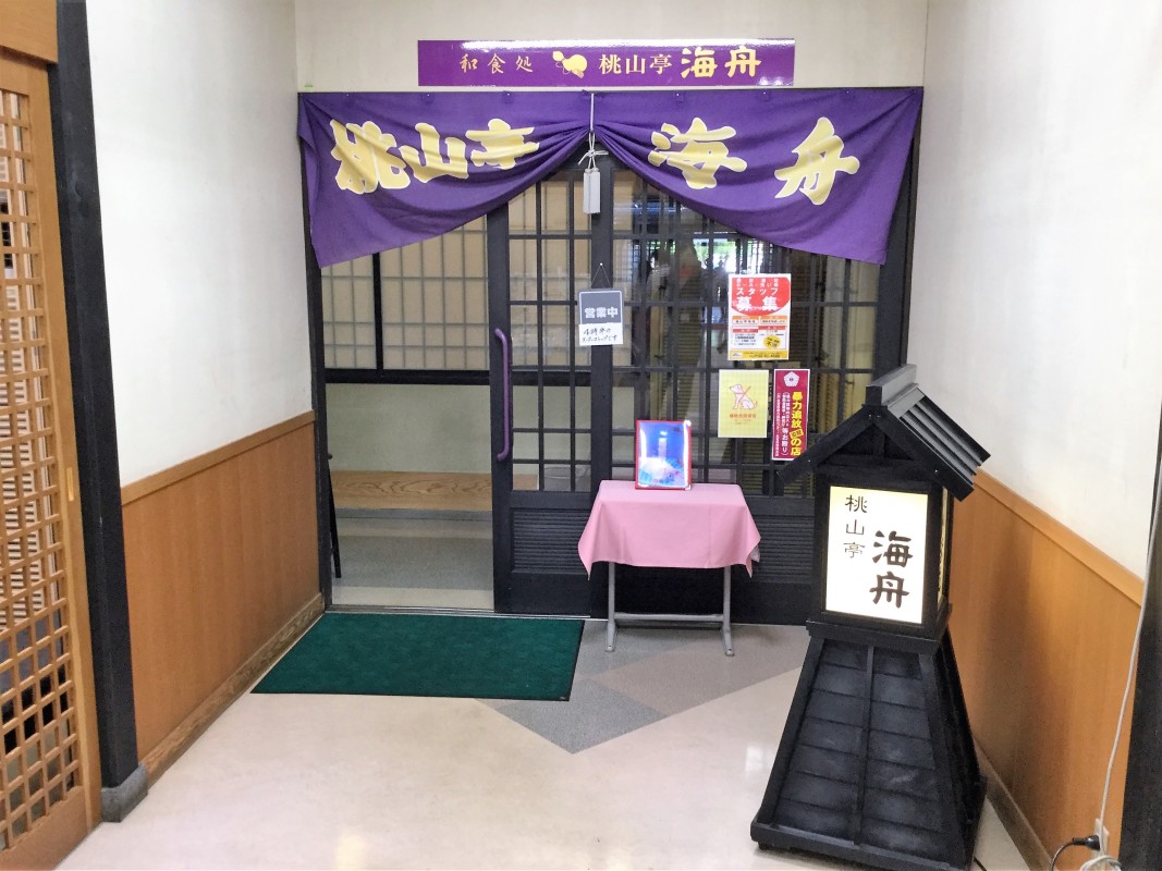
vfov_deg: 45.4
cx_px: 581
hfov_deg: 58.4
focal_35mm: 31
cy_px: 436
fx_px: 1041
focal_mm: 3.3
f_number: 2.4
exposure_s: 1/30
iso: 80
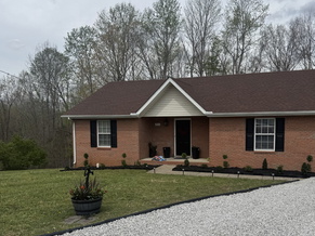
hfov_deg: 55.3
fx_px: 300
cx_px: 173
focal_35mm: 33
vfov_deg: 42.6
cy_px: 147
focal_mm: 6.76
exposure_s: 1/5814
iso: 80
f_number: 1.78
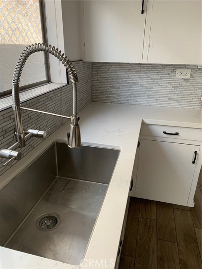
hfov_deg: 53.1
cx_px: 101
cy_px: 134
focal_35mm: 26
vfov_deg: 67.3
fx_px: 202
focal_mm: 4.25
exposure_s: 1/76
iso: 100
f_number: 1.8
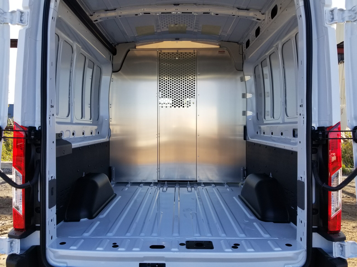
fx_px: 268
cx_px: 178
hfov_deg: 67.3
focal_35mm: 26
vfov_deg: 53.1
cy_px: 134
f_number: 1.7
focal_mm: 4.25
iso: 50
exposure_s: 1/728
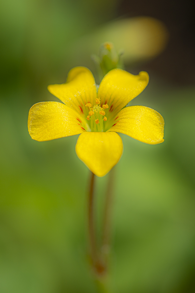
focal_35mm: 90
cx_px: 98
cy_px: 146
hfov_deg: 15.2
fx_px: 731
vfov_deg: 22.6
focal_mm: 90
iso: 100
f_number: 11
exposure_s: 1/250
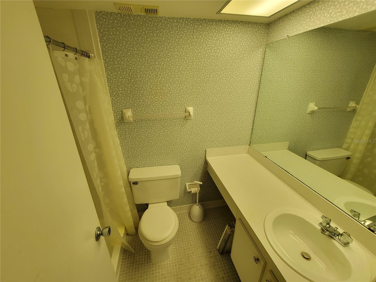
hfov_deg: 106.2
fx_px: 141
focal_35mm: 13
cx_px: 188
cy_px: 141
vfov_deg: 89.9
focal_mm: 2.2
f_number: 2.2
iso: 200
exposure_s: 1/60
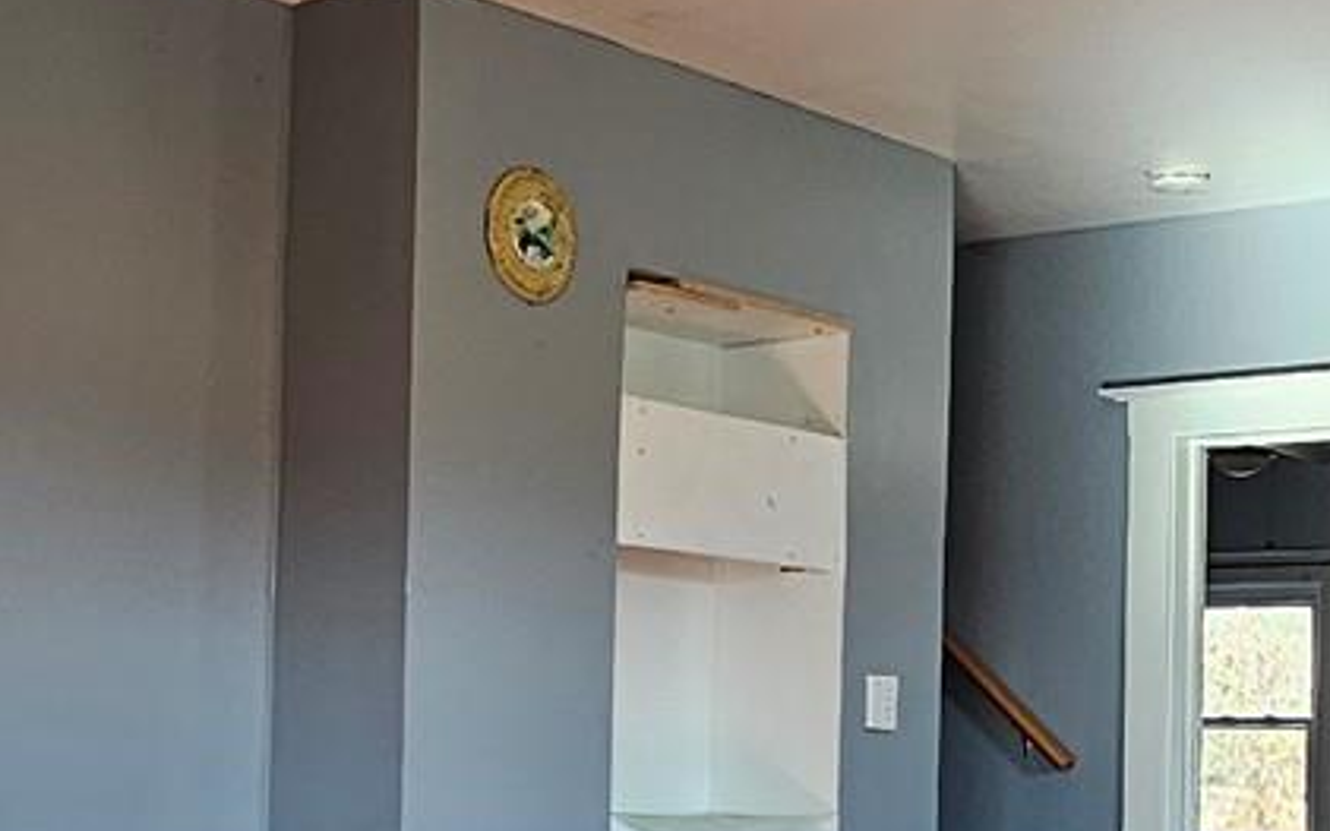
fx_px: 2428
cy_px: 714
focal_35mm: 67
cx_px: 553
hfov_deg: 30.6
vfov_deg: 19.1
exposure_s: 1/60
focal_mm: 2.2
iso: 100
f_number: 2.2
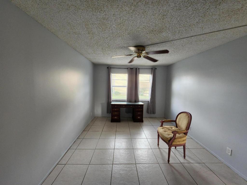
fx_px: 93
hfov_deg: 106.2
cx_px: 124
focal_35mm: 13
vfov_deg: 89.9
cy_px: 92
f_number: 2.2
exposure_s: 1/60
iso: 160
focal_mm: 2.2
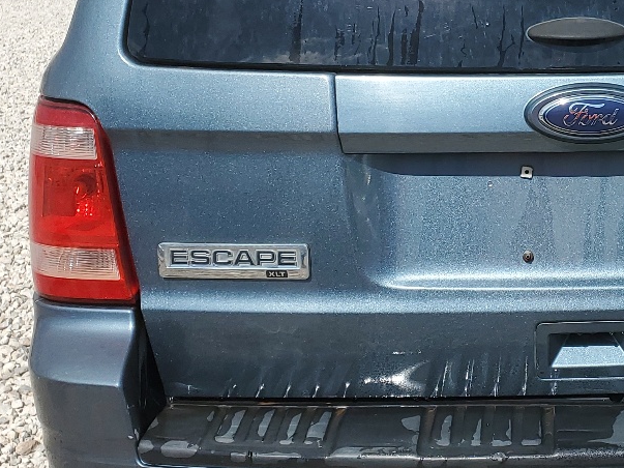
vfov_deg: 21.3
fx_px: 1244
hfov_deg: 27.3
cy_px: 180
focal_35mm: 69
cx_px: 552
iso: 50
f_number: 1.5
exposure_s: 1/5000
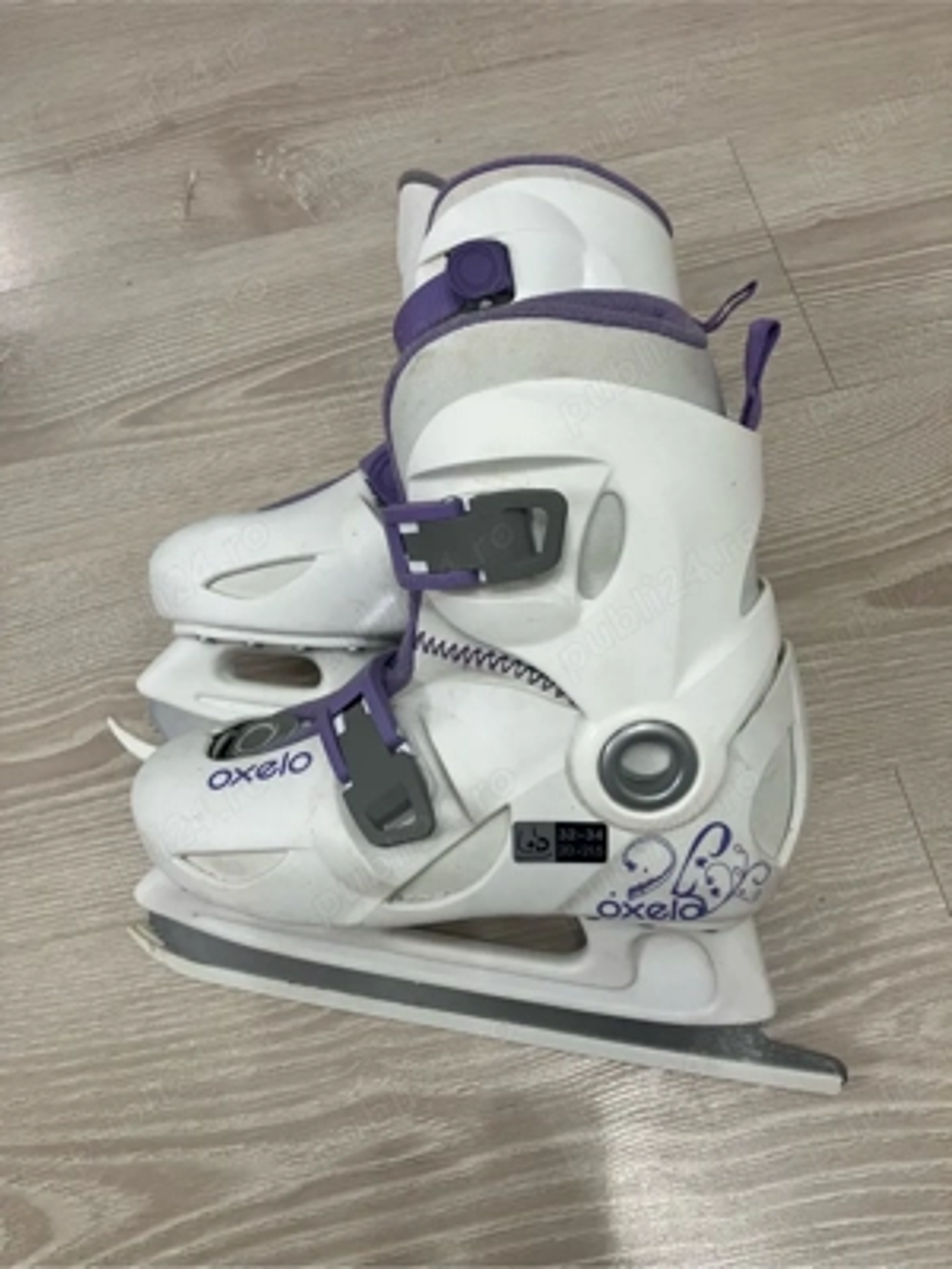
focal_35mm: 28
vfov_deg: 63.4
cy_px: 634
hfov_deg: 49.7
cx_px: 476
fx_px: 1027
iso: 80
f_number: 1.8
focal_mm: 3.99
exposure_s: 1/50
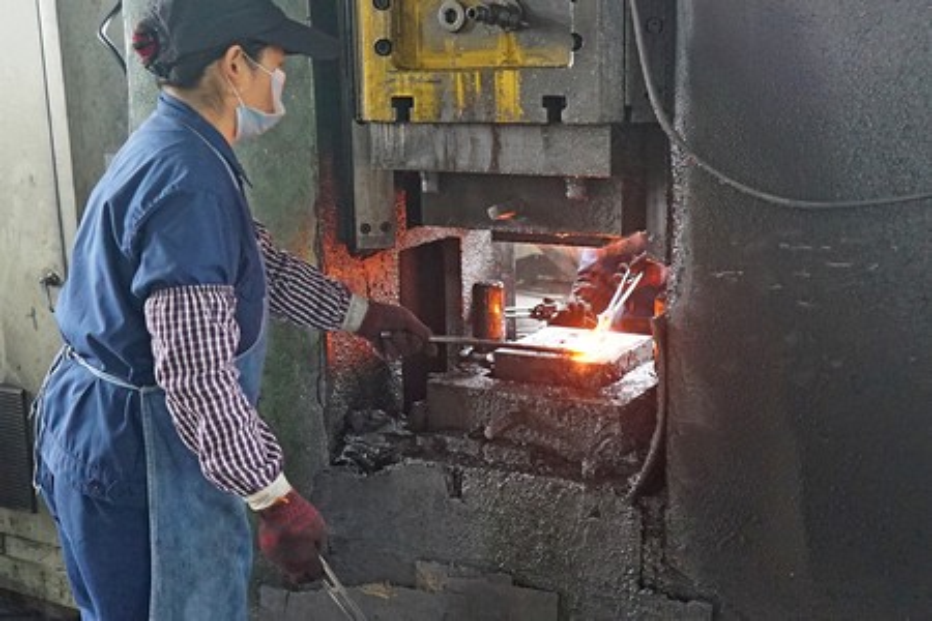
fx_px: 984
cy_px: 310
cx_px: 466
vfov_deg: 35.1
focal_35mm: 38
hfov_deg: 50.7
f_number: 4
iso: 12800
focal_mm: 38
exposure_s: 1/100
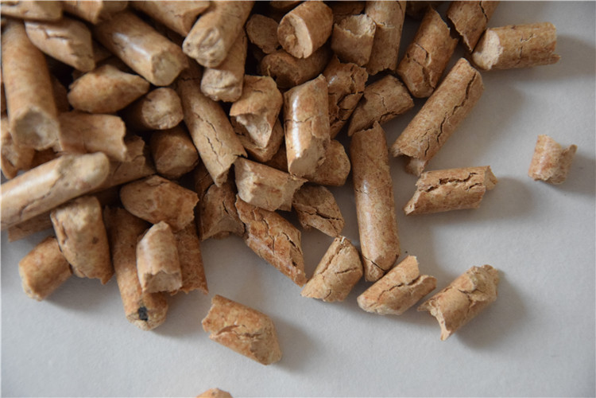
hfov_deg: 16.1
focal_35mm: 128
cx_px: 298
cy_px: 199
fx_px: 2111
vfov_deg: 10.8
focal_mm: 85
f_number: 5.6
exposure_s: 1/80
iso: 3200
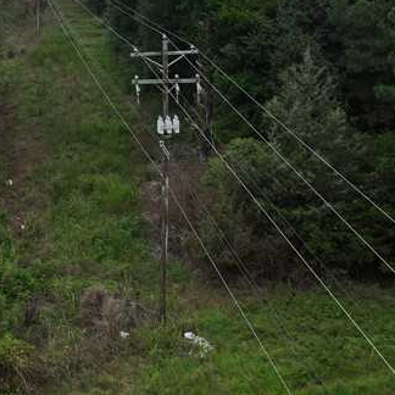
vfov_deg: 25.2
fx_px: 865
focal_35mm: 67
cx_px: 140
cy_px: 64
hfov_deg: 25.6
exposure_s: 1/120
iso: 240
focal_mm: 12.29
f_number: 2.8
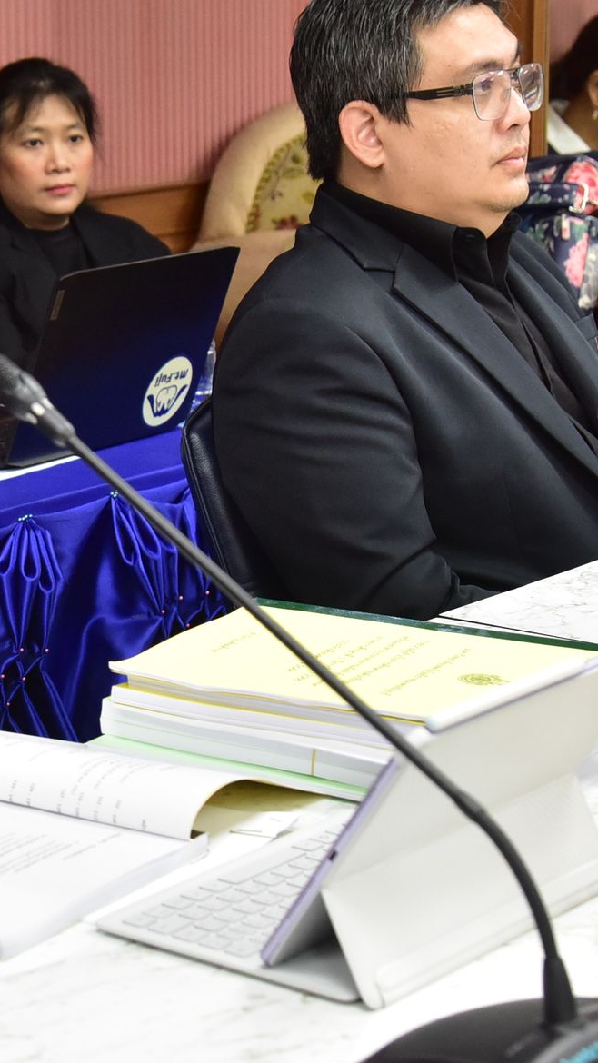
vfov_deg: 20.7
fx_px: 2904
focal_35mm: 103
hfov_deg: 11.6
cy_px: 331
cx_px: -91
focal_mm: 46
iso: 2500
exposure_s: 1/125
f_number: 5.6
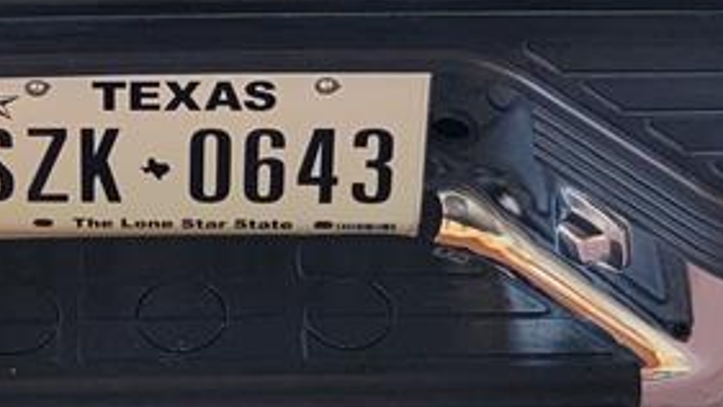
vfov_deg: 7.9
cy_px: -775
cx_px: 139
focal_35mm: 134
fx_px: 2569
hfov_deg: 15.9
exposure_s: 1/120
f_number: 1.8
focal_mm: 6.7
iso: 64
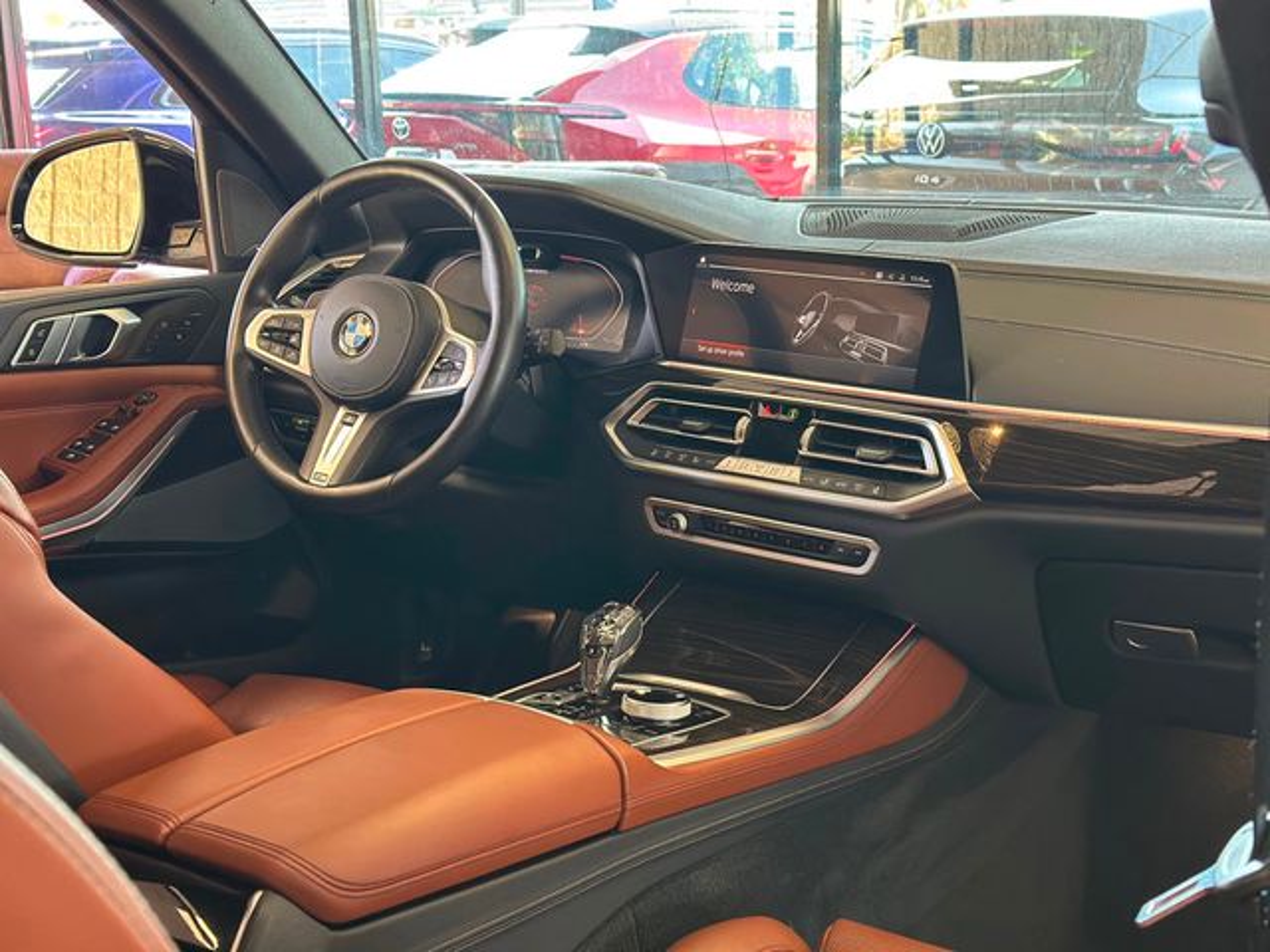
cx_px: 635
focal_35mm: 48
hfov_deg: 39.7
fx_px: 1761
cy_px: 476
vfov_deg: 30.3
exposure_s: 1/60
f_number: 1.78
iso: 320
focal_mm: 6.86
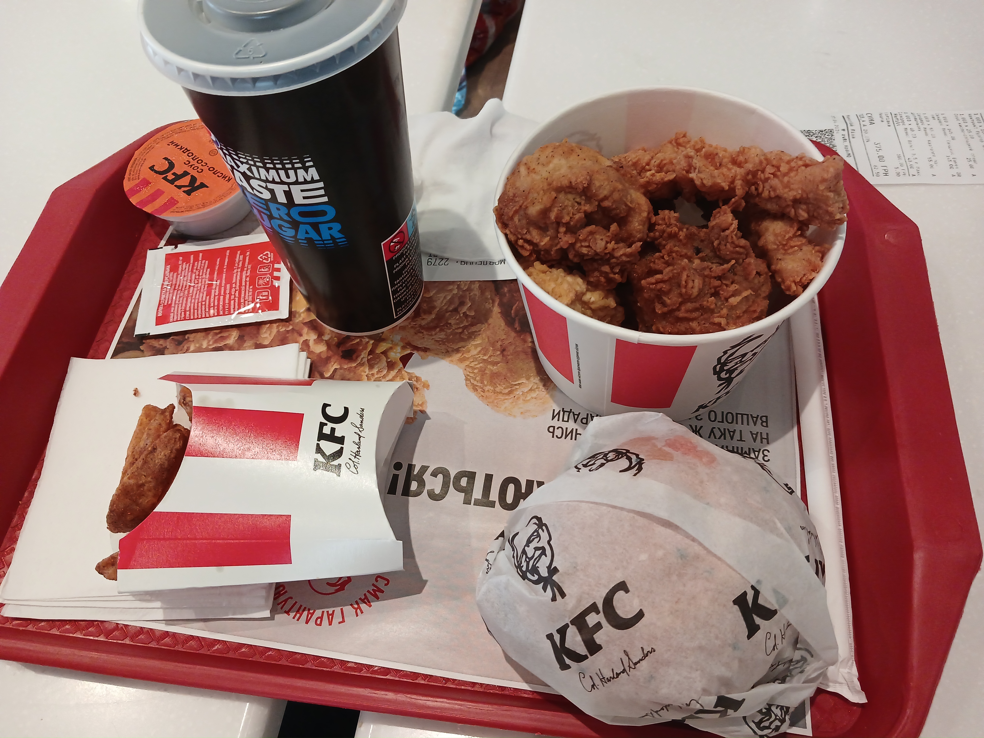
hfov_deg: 65.3
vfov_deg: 51.4
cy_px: 369
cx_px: 492
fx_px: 768
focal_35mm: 27
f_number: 1.8
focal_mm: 4
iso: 160
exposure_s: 1/50
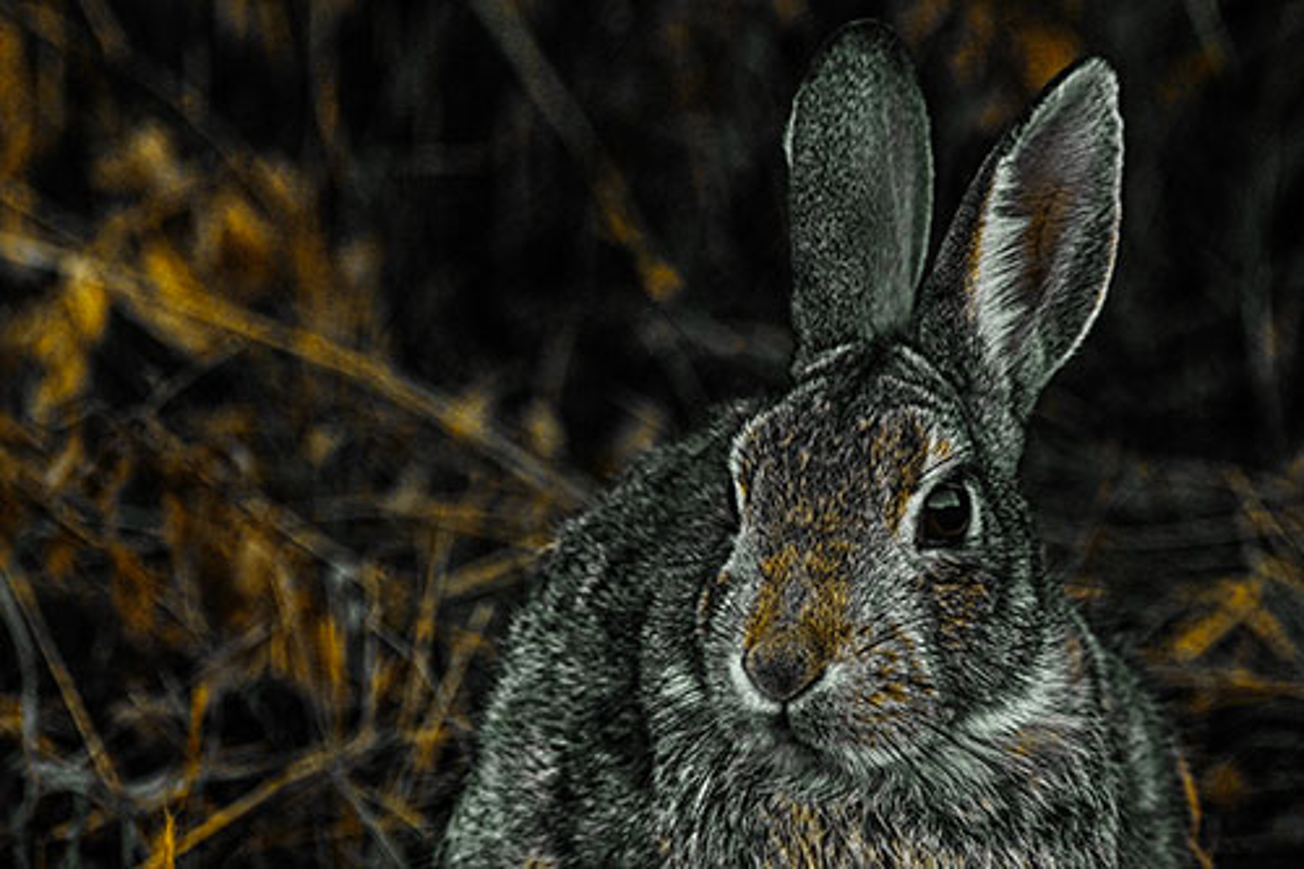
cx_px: 652
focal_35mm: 750
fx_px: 27156
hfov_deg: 2.8
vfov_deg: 1.8
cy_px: 434
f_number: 11
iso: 1000
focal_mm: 750
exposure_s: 1/800
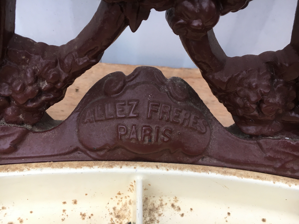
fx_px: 250
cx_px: 150
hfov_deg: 61.7
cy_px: 112
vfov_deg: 48.2
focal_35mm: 29
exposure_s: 1/33
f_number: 2.2
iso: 25
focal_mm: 4.15
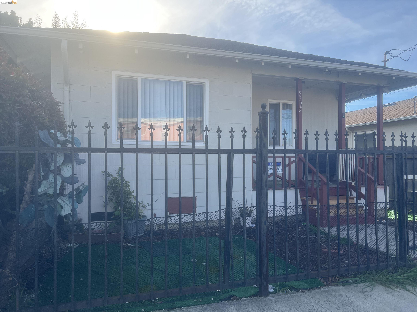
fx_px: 313
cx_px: 208
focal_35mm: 26
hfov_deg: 67.3
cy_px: 156
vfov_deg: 53.1
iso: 50
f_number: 1.5
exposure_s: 1/1669
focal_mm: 5.7
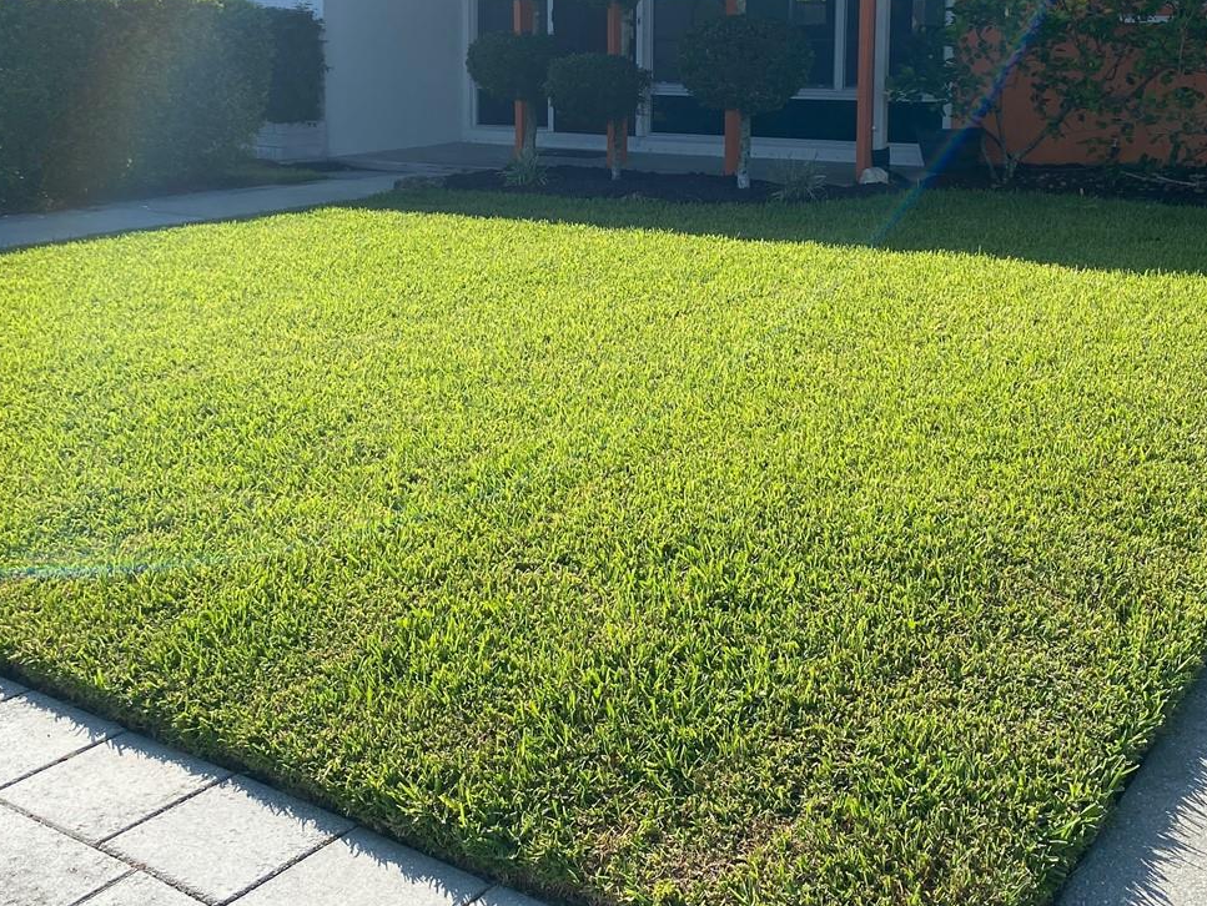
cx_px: 647
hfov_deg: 43.8
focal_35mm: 43
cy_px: 198
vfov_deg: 32.8
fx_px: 1500
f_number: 1.8
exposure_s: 1/2890
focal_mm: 4.25
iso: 32
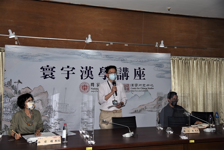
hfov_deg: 54.4
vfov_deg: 37.9
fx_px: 218
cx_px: 112
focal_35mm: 35
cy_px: 75
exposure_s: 1/80
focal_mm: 35
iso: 100
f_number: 4
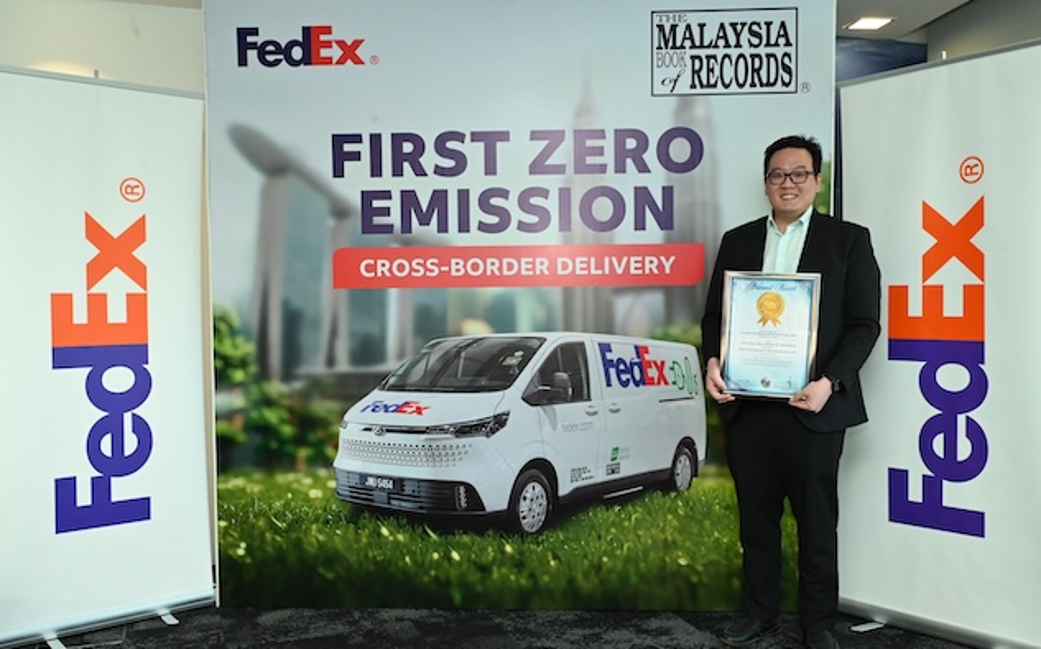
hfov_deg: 56.7
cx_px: 520
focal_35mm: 34
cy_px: 348
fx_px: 964
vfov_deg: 37.2
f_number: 10
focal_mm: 33
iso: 6400
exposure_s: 1/160
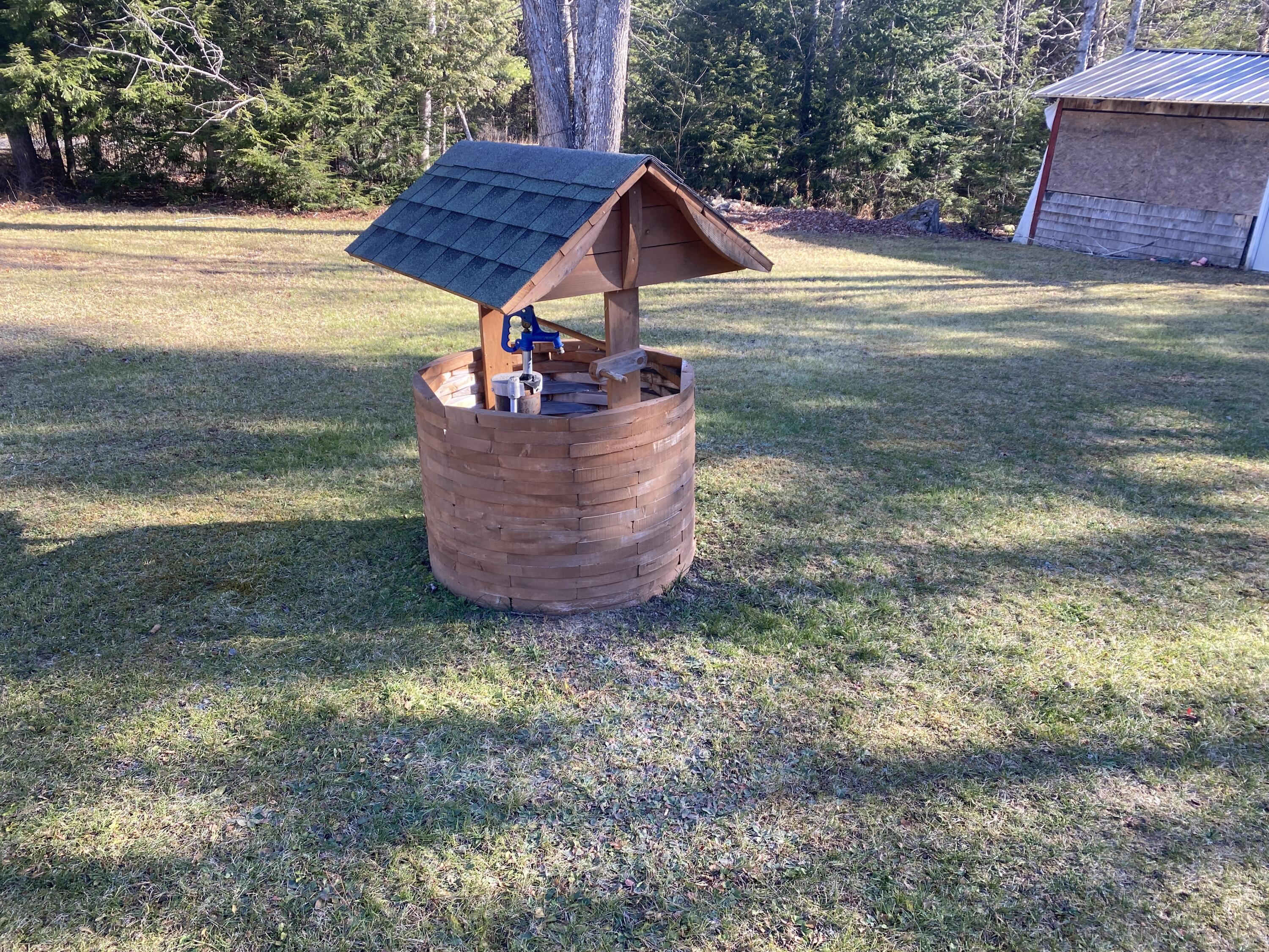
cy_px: 476
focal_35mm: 26
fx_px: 953
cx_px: 634
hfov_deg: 67.3
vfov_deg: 53.1
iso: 32
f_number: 1.8
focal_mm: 4.25
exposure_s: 1/193
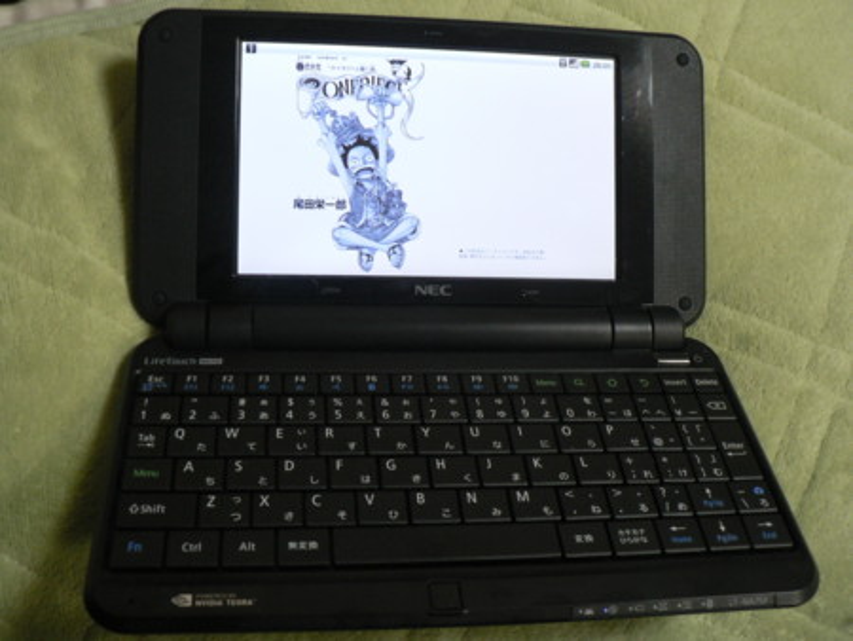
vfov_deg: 39.7
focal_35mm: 36
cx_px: 426
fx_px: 888
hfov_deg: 51.3
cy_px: 320
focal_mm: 6
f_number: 2.8
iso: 200
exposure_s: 1/15
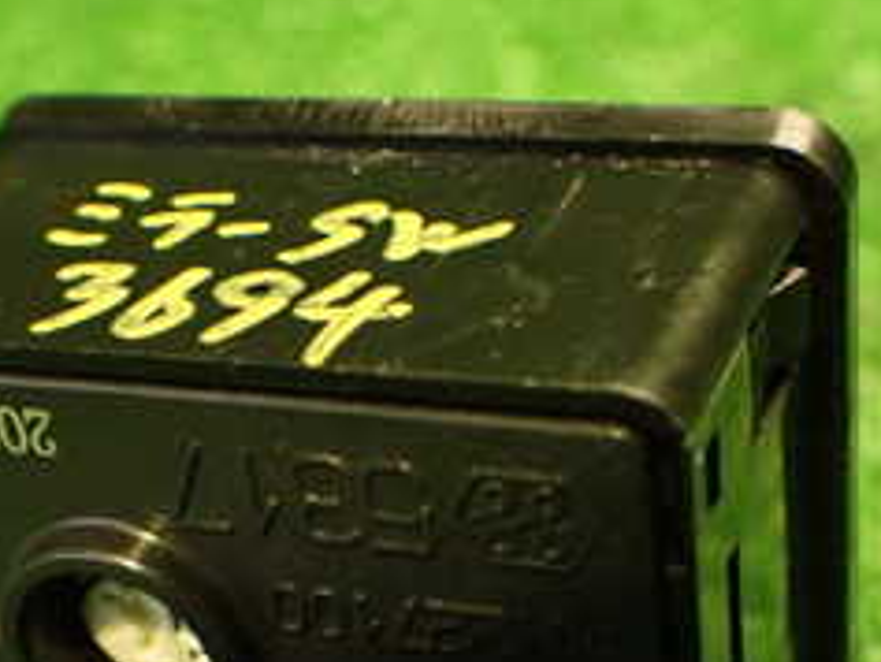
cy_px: 688
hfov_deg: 24.0
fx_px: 2063
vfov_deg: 17.7
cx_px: 309
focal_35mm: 81
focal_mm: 5.79
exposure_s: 1/30
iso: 800
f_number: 2.4
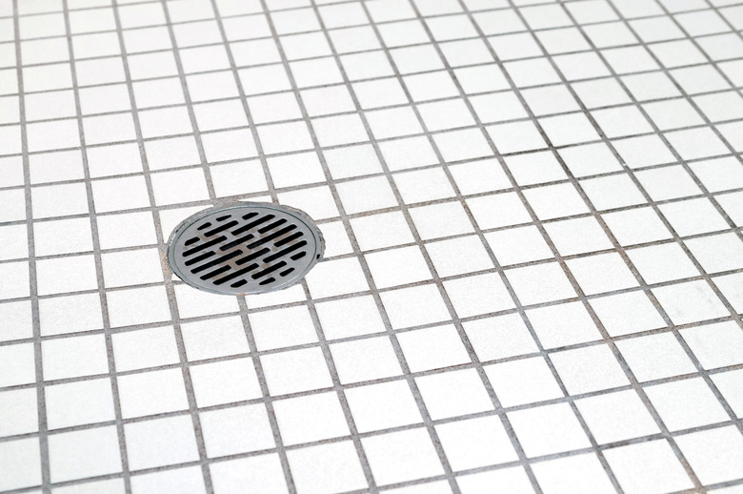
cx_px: 372
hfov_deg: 33.4
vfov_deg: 22.6
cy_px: 247
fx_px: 1237
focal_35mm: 60
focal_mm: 40
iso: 400
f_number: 5.6
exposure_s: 1/60
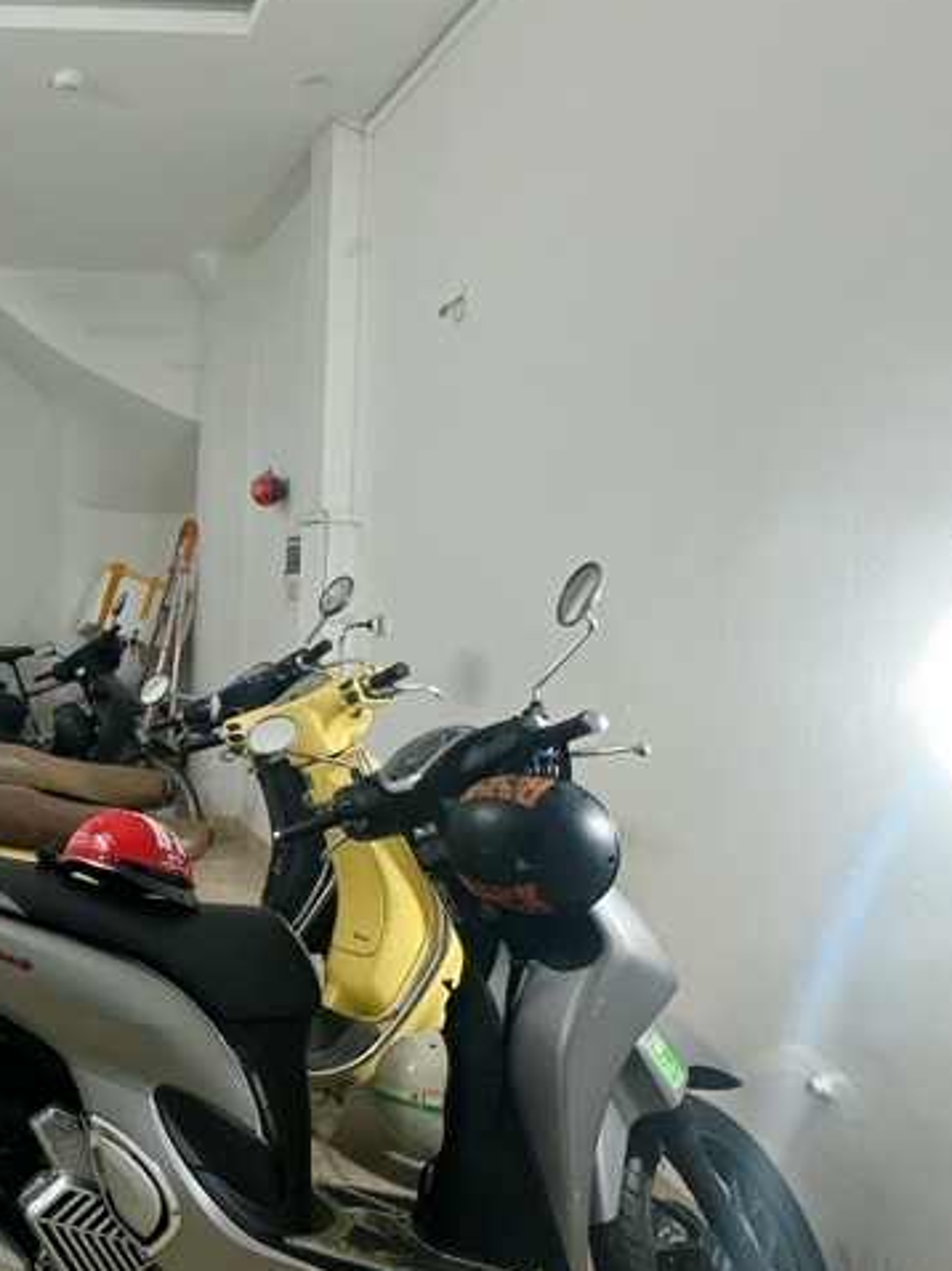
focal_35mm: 30
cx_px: -29
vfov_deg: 60.0
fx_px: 1101
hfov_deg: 40.2
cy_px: 620
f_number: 2.2
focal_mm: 2.22
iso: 400
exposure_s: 1/50
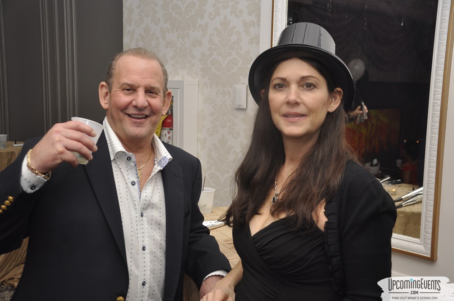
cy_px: 150
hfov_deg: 43.7
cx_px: 227
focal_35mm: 45
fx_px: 567
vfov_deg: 29.8
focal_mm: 30
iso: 400
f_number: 5
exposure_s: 1/60
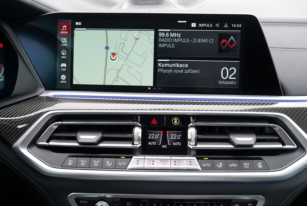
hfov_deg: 54.3
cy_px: 103
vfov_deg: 38.1
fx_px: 299
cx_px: 154
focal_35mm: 35
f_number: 4
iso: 320
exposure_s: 1/60
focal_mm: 35
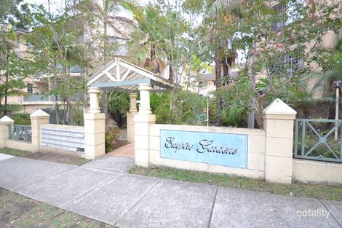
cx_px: 171
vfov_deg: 77.3
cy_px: 114
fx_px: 142
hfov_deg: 100.4
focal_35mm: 15
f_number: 4
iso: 100
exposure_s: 1/60
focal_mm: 10
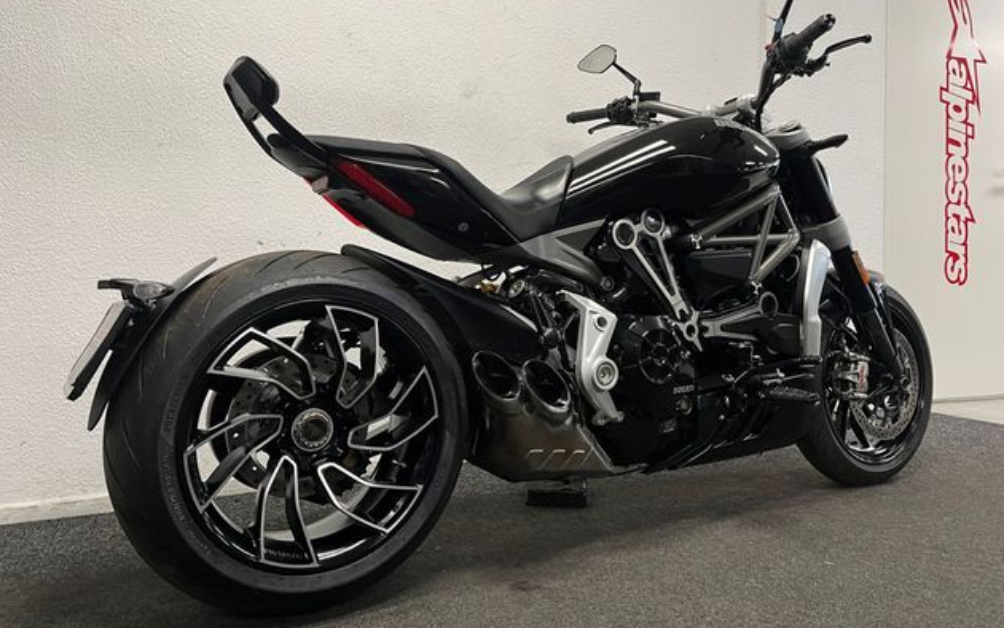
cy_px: 266
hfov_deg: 66.5
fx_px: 766
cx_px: 502
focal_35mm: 28
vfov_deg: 44.4
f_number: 1.6
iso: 80
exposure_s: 1/50
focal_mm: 5.1
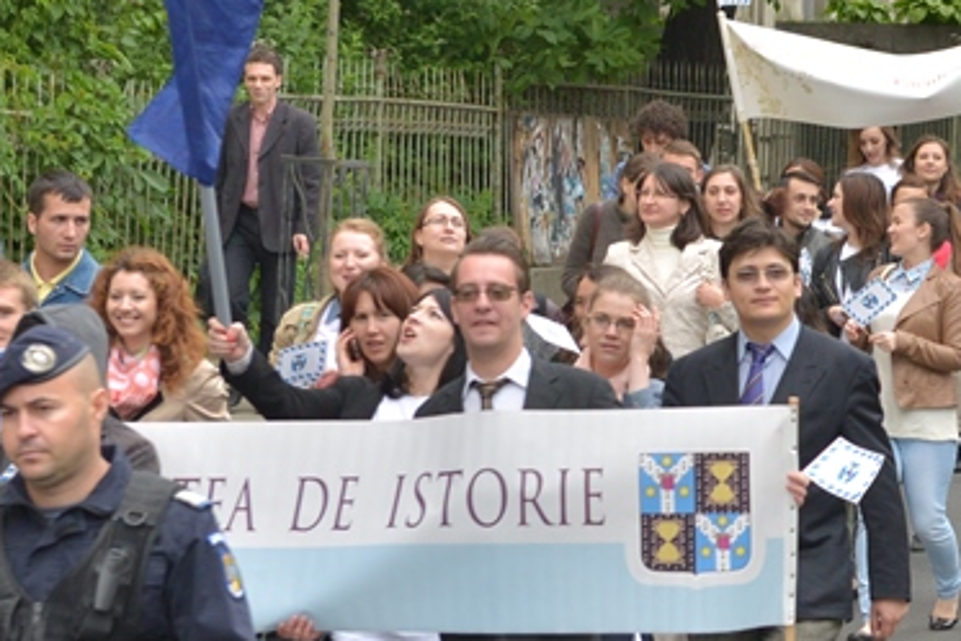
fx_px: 5100
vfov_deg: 7.2
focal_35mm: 191
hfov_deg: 10.6
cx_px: 1144
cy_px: 296
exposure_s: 1/500
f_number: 5
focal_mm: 62
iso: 800
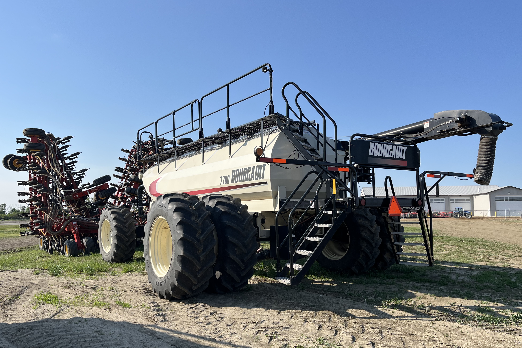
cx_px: 257
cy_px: 194
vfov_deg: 46.3
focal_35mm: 28
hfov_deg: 65.5
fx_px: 406
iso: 50
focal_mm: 5.1
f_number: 1.6
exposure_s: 1/3521
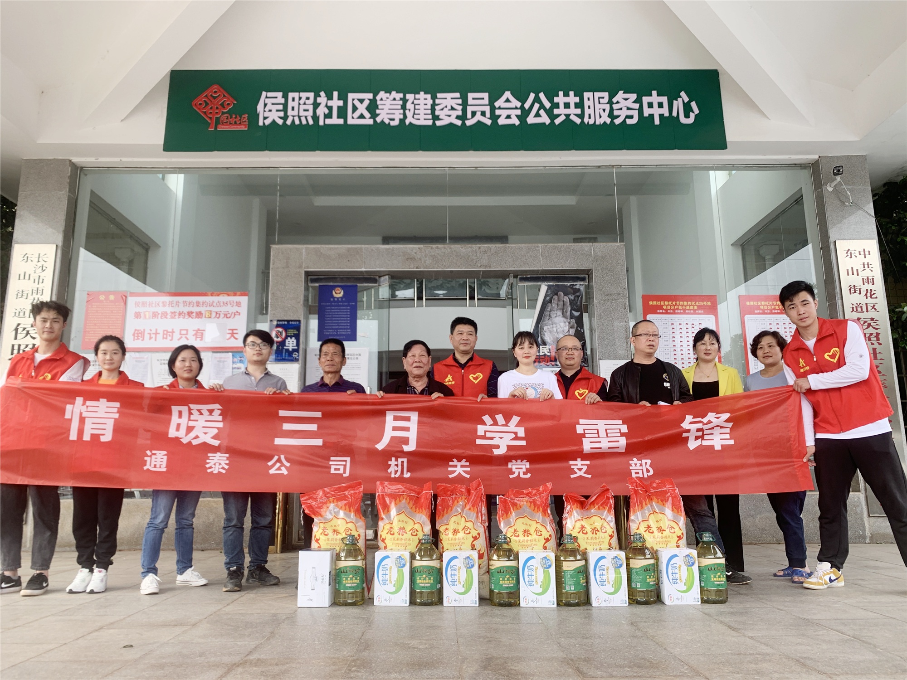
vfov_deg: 53.1
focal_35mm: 26
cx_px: 454
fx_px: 681
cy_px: 340
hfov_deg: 67.3
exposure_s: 1/148
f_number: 1.8
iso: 25
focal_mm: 4.25
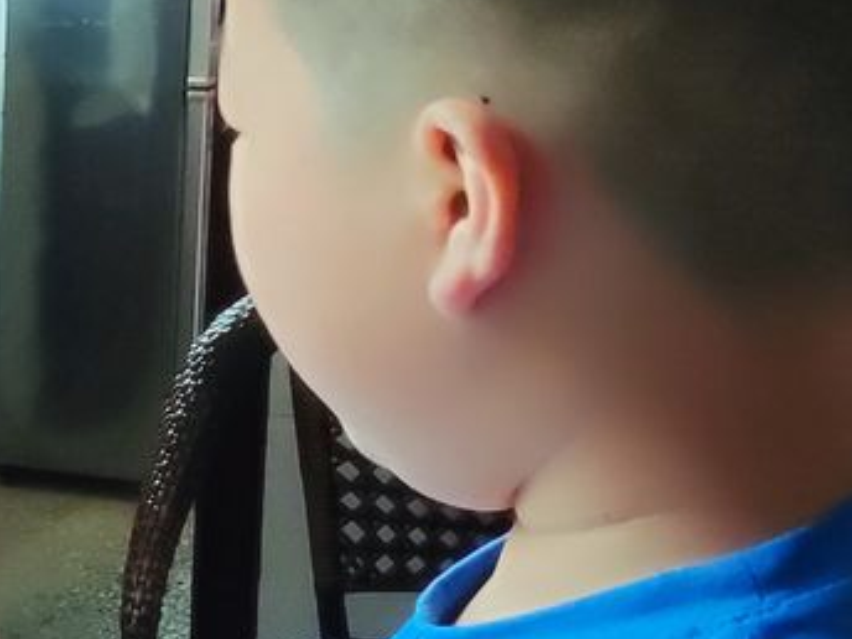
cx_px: -500
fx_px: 2683
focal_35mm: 109
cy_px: 336
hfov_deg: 16.2
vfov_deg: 13.6
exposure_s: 1/100
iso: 135
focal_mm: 4.71
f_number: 1.79
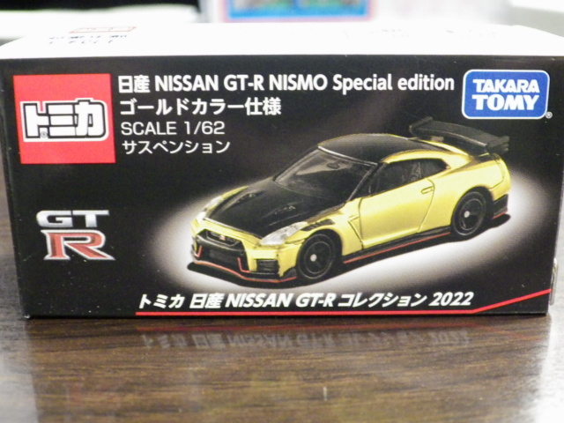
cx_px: 282
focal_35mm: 50
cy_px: 212
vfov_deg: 29.1
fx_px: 815
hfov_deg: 38.2
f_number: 3.8
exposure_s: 1/15
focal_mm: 9
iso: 1600
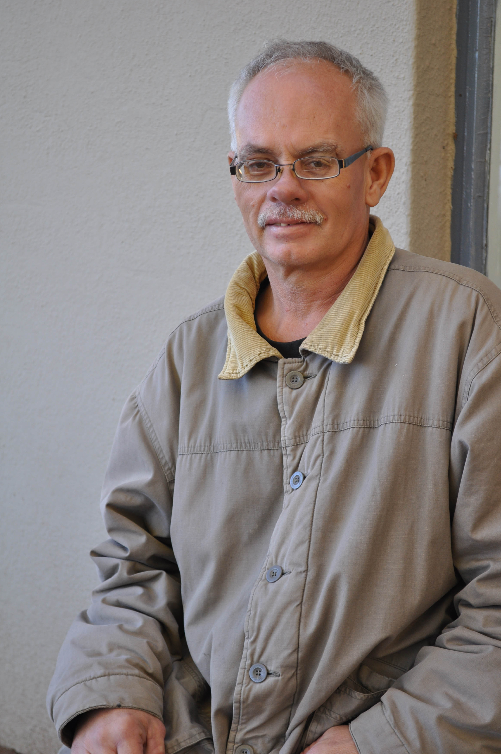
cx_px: 250
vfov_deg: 28.1
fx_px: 1507
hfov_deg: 18.9
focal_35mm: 72
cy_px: 377
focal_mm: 48
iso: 400
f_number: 5.6
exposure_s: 1/80
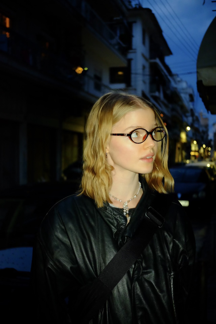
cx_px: 108
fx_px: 369
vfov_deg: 47.4
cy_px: 162
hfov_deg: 32.6
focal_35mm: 41
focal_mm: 27
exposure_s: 1/56
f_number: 2.8
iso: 3200
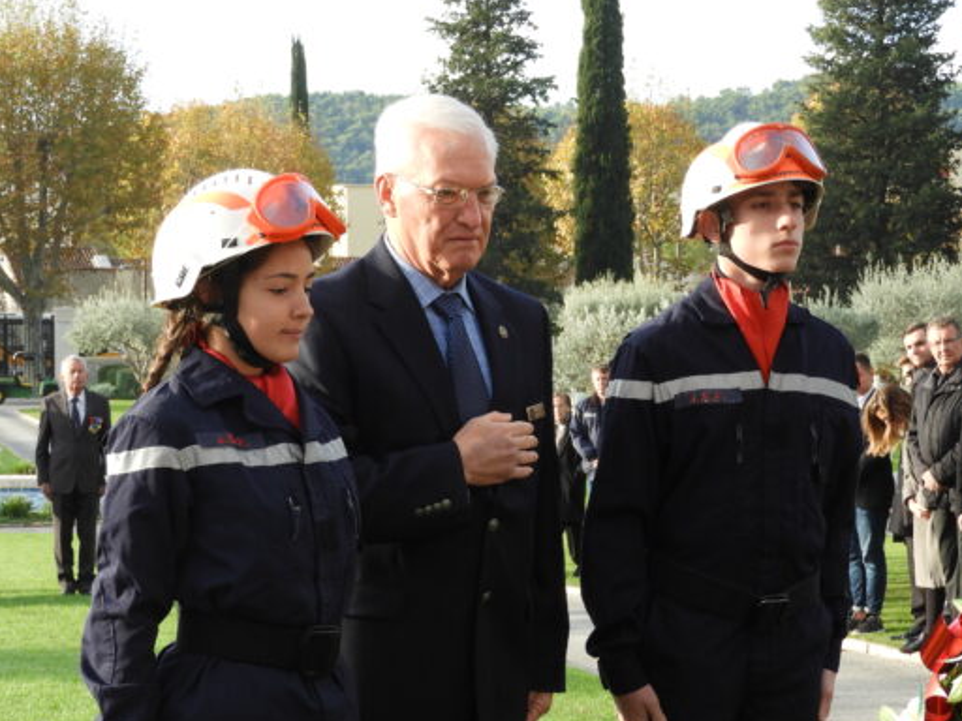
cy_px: 413
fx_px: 3335
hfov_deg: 16.4
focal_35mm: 120
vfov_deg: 12.3
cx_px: 479
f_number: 4.5
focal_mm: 14.3
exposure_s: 1/125
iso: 100
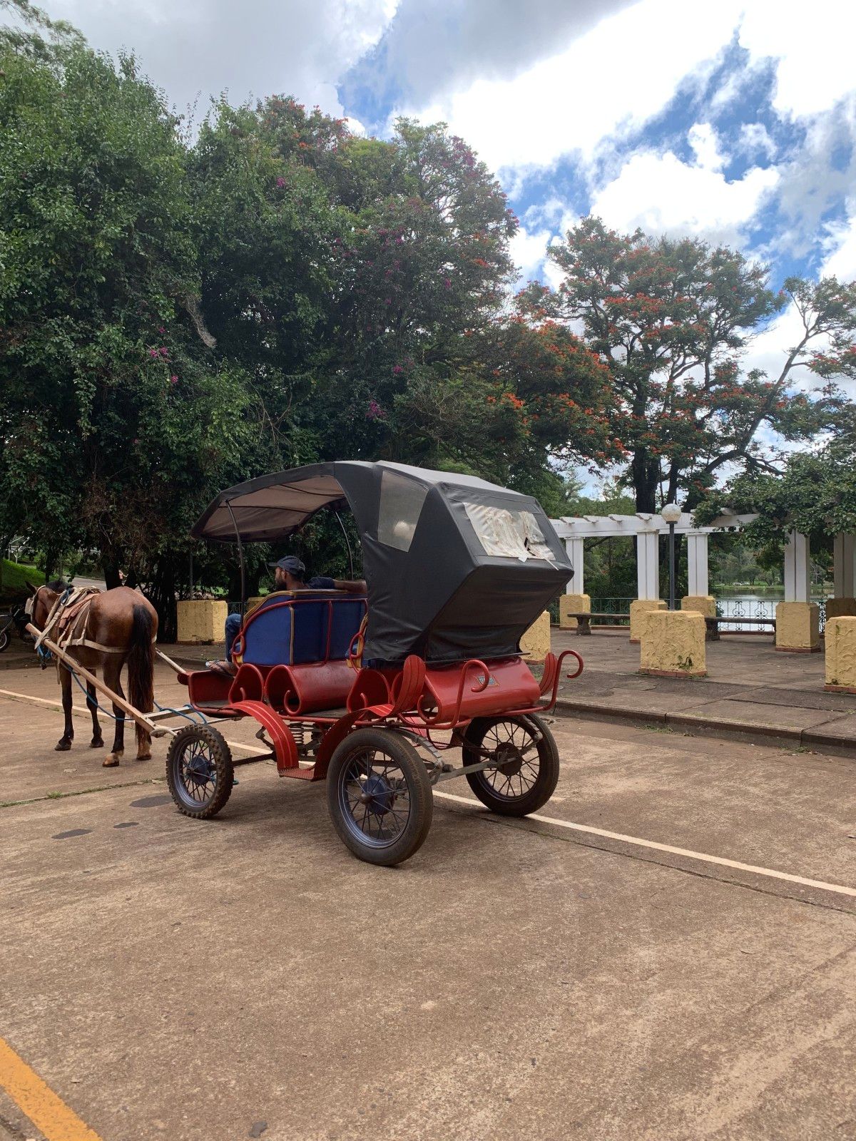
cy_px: 570
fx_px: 857
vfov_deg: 67.3
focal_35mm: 26
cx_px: 428
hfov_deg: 53.1
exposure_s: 1/664
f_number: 1.8
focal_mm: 4.25
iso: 25
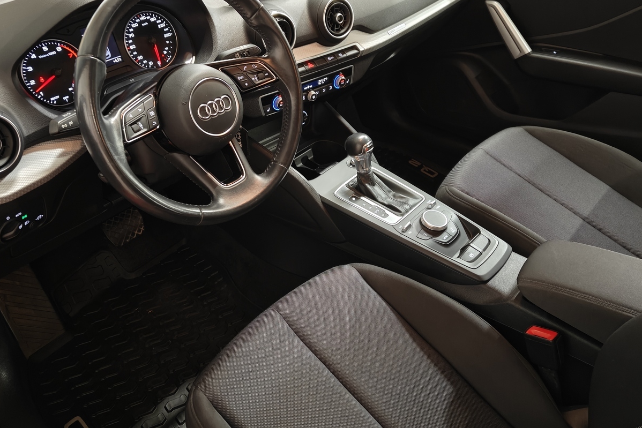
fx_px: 535
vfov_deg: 43.2
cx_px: 286
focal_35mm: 30
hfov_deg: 61.8
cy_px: 154
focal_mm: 5.59
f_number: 1.8
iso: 160
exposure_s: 1/27
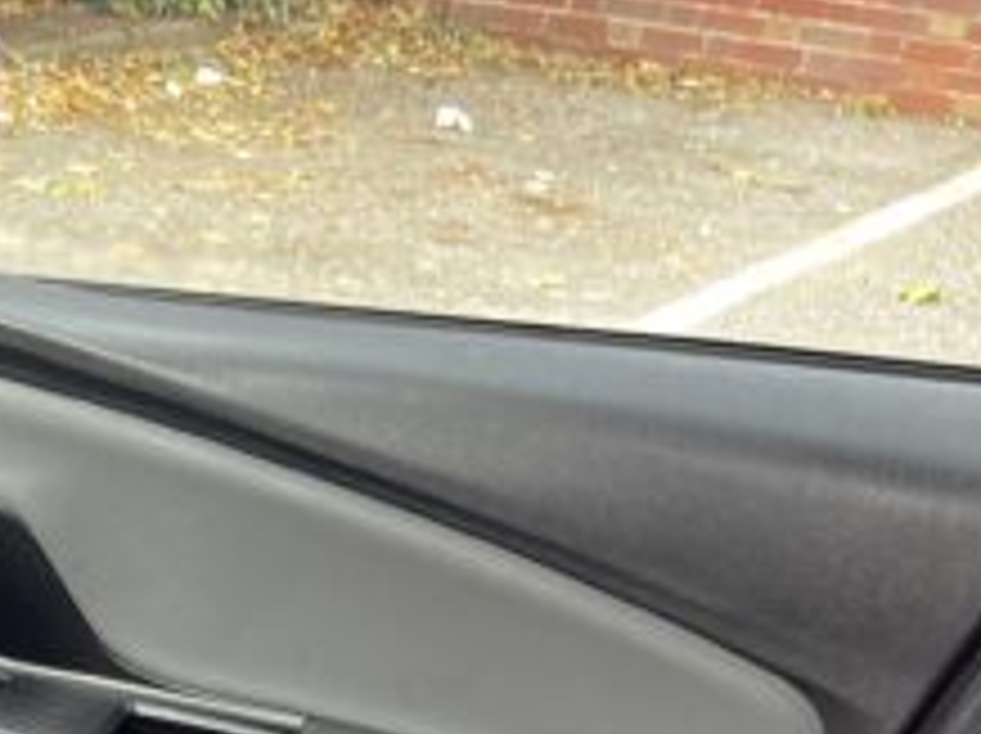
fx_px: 2689
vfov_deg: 14.1
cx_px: -693
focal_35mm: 95
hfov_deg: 17.5
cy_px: 1227
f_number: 1.5
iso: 80
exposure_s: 1/121
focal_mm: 5.7
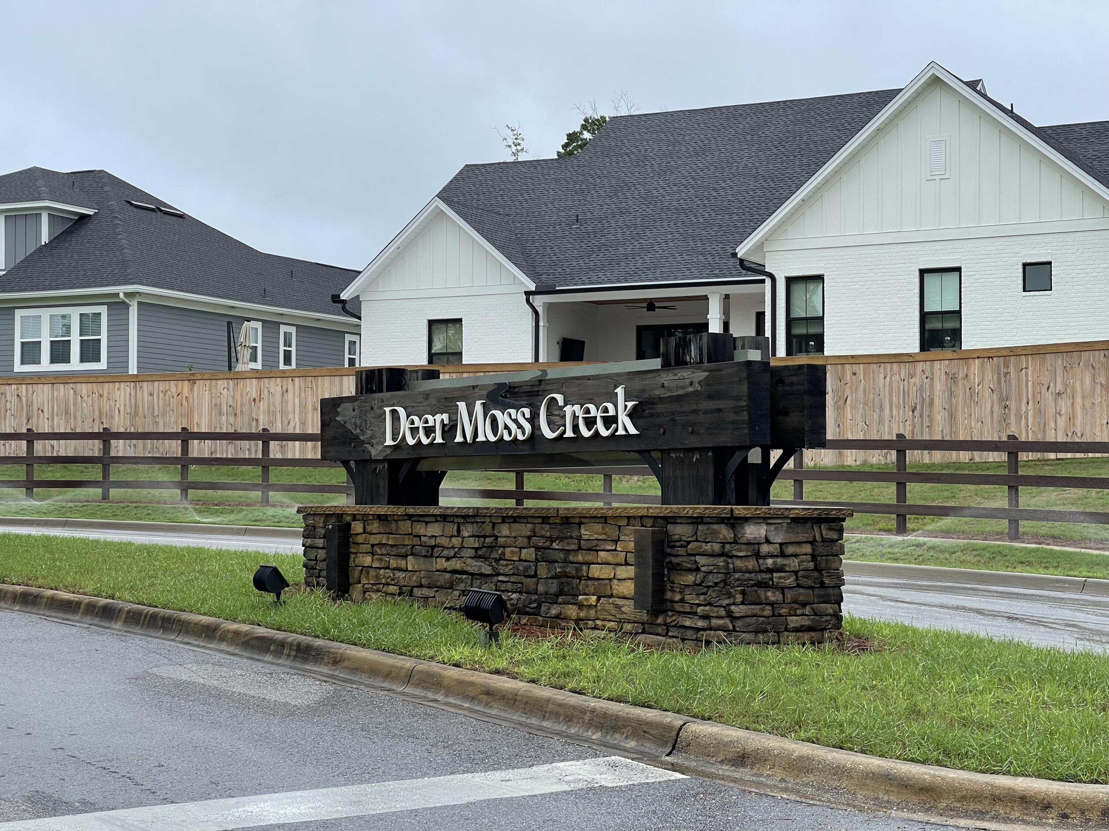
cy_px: 416
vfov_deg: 22.9
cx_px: 554
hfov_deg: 30.3
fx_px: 2050
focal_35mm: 64
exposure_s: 1/405
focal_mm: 7.5
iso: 20
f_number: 2.2
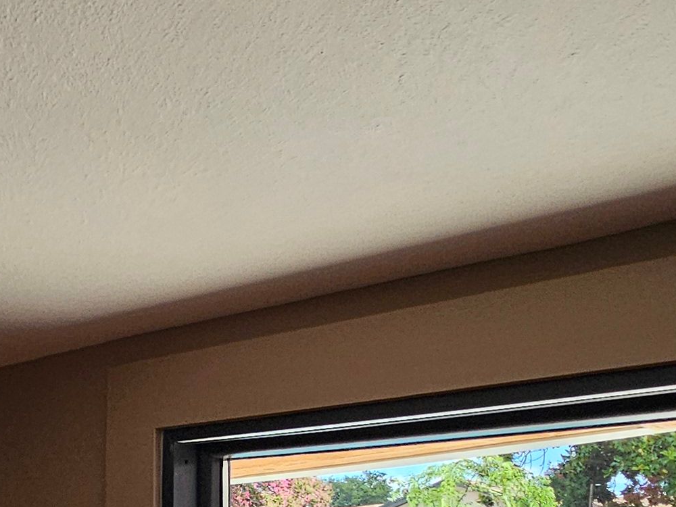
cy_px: 489
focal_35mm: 52
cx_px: 57
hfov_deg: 34.6
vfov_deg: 26.7
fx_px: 1015
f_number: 2.2
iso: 64
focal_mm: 2.2
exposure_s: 1/814
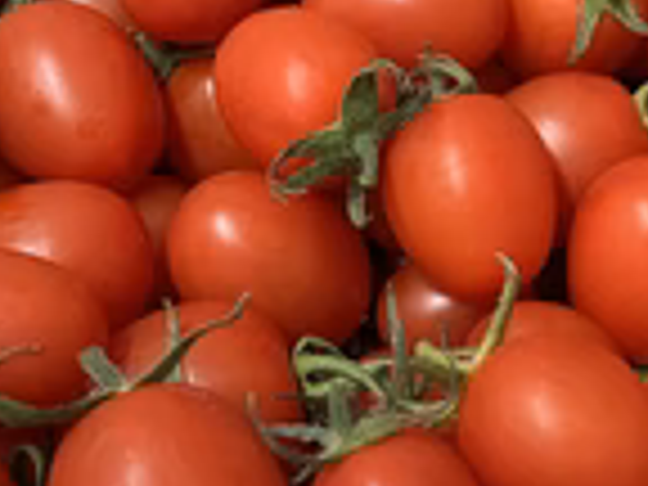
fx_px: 1348
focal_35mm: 72
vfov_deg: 20.2
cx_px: 396
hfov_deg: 27.0
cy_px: 94
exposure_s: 1/50
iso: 160
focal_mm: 5.1
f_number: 1.6
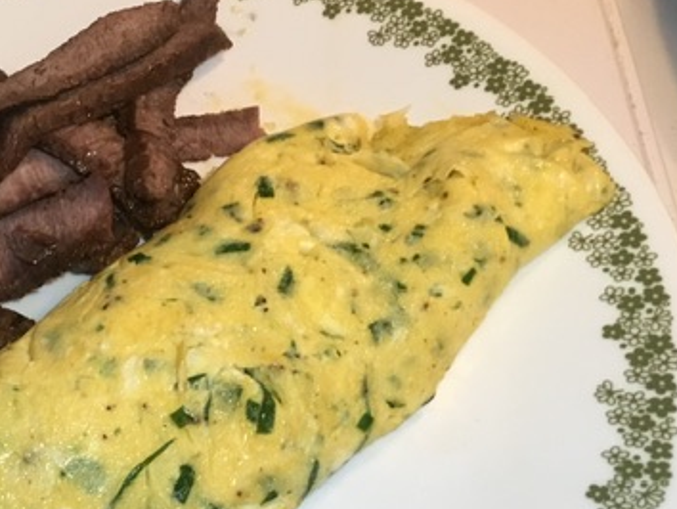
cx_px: 90
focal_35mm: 56
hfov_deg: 32.9
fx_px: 1096
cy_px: 373
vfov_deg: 25.9
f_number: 2.4
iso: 125
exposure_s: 1/30
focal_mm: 3.3
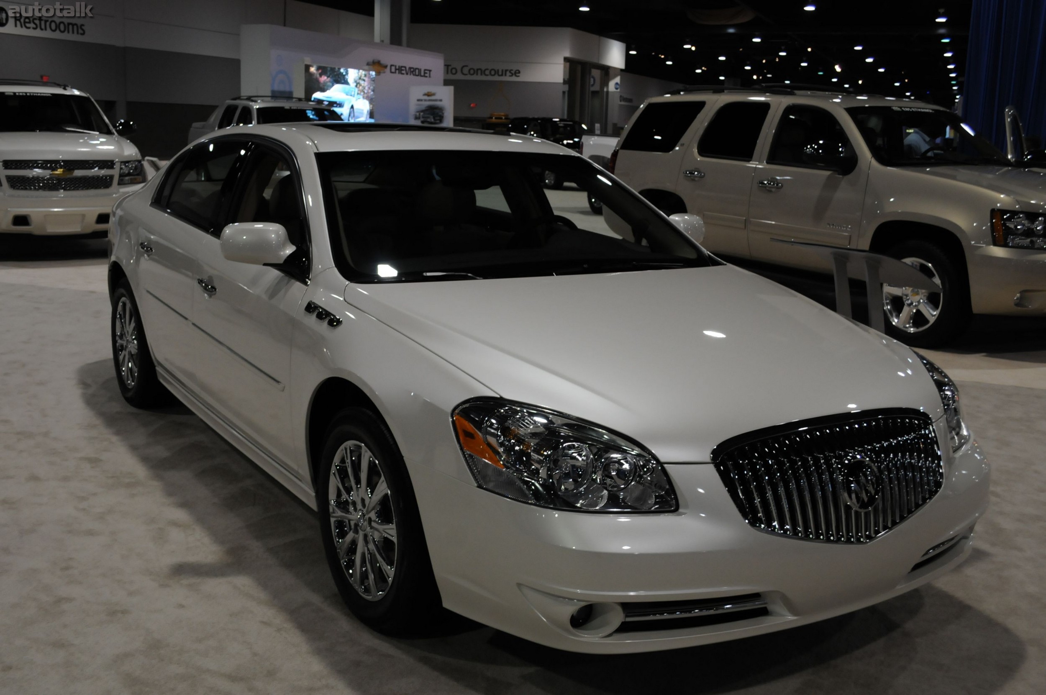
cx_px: 523
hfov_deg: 49.6
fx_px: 1132
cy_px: 348
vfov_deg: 34.1
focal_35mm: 39
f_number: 5.6
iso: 800
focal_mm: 26
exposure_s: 1/125
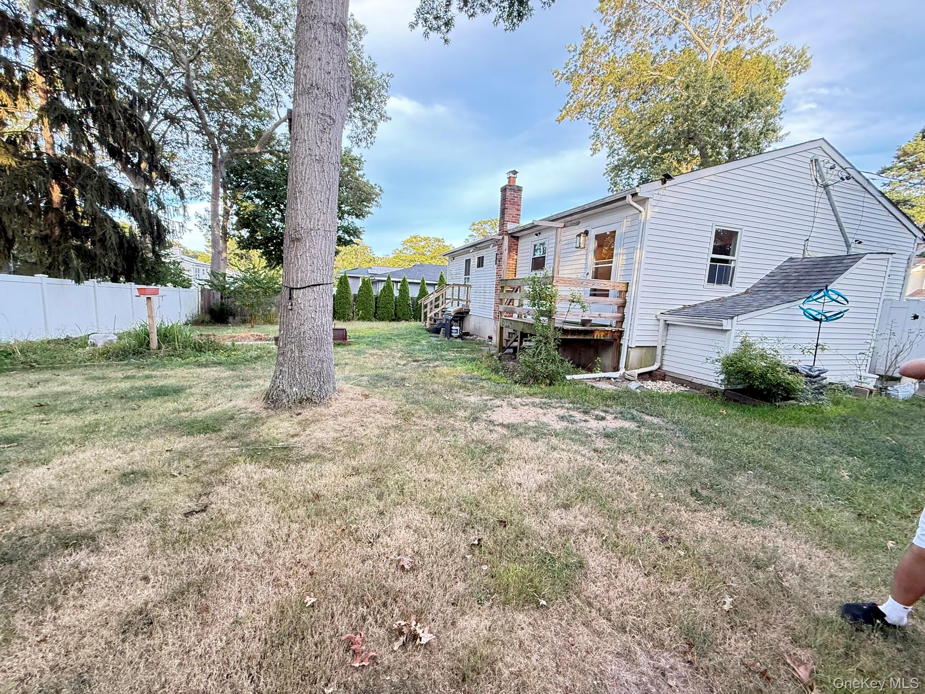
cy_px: 347
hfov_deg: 102.1
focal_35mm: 14
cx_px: 462
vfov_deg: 85.7
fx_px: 374
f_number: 2.2
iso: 250
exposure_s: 1/99
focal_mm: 2.22
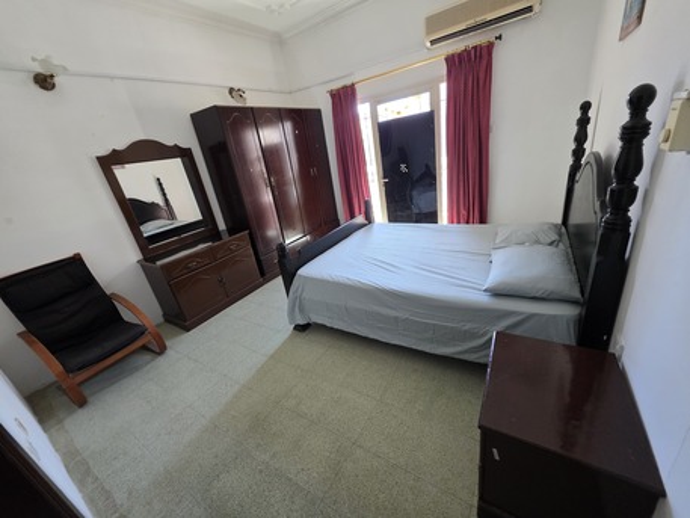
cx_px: 345
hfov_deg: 106.2
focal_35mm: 13
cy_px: 259
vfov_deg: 89.9
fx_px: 259
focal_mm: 2.2
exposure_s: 1/100
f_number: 1.9
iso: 500
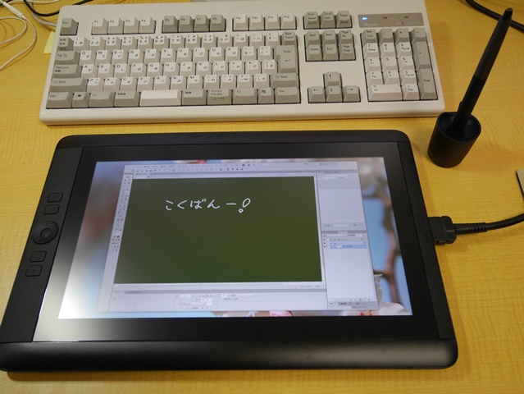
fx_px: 485
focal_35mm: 32
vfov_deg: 44.2
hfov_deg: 56.8
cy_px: 197
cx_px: 262
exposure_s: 1/125
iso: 1600
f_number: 3.9
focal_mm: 16
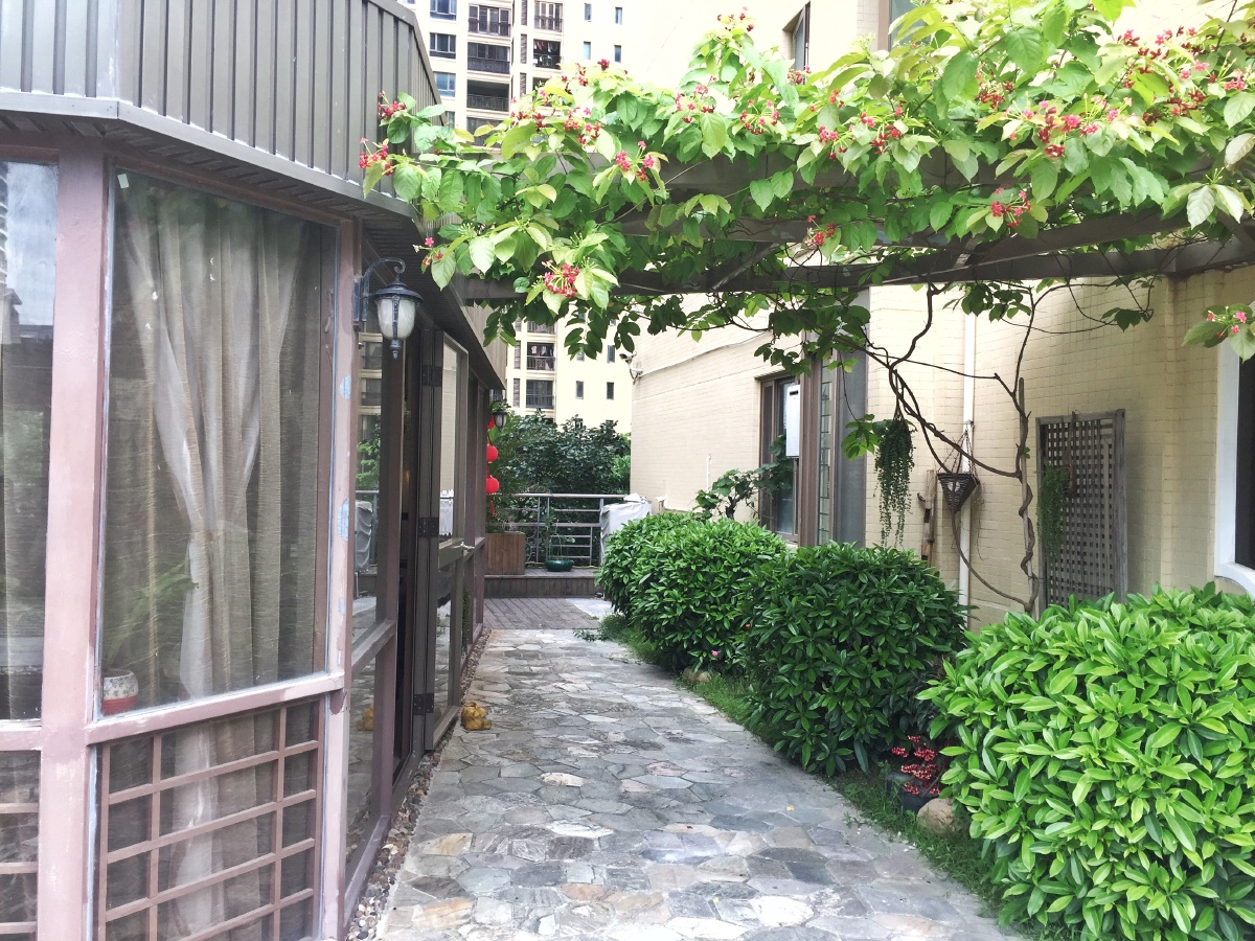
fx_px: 1051
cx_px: 628
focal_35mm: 29
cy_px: 470
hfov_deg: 61.7
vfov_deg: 48.2
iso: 32
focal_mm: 4.15
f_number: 2.2
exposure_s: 1/208
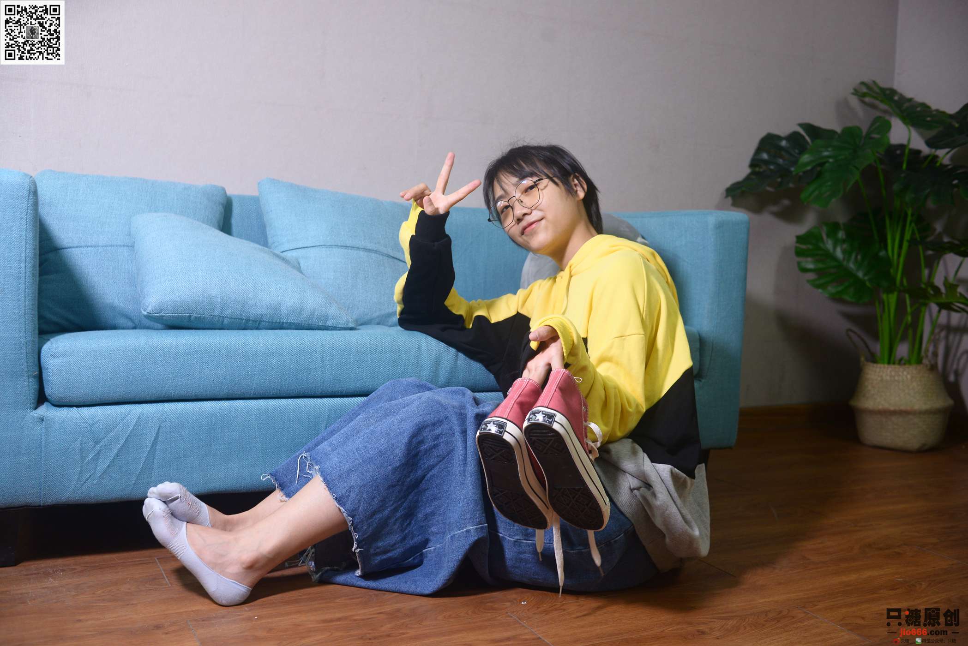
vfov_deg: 37.9
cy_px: 323
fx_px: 941
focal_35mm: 35
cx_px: 484
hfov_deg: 54.4
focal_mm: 35
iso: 800
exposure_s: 1/125
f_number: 5
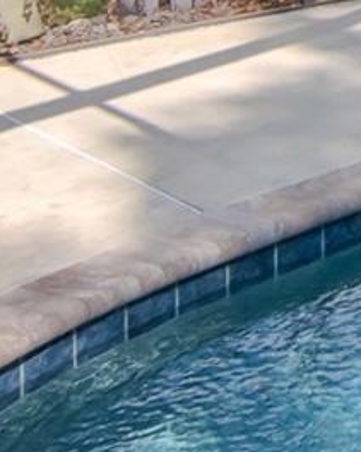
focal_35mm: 111
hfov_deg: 11.8
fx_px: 1481
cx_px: 820
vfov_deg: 15.5
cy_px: -296
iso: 1000
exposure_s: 1/250
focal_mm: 13
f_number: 13
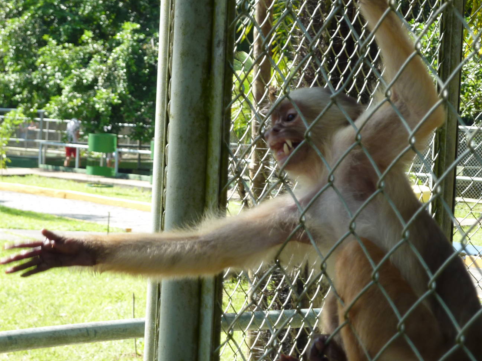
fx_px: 1782
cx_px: 267
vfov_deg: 11.6
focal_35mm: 128
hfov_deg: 15.4
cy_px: 186
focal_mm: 17
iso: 80
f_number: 4.3
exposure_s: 1/100
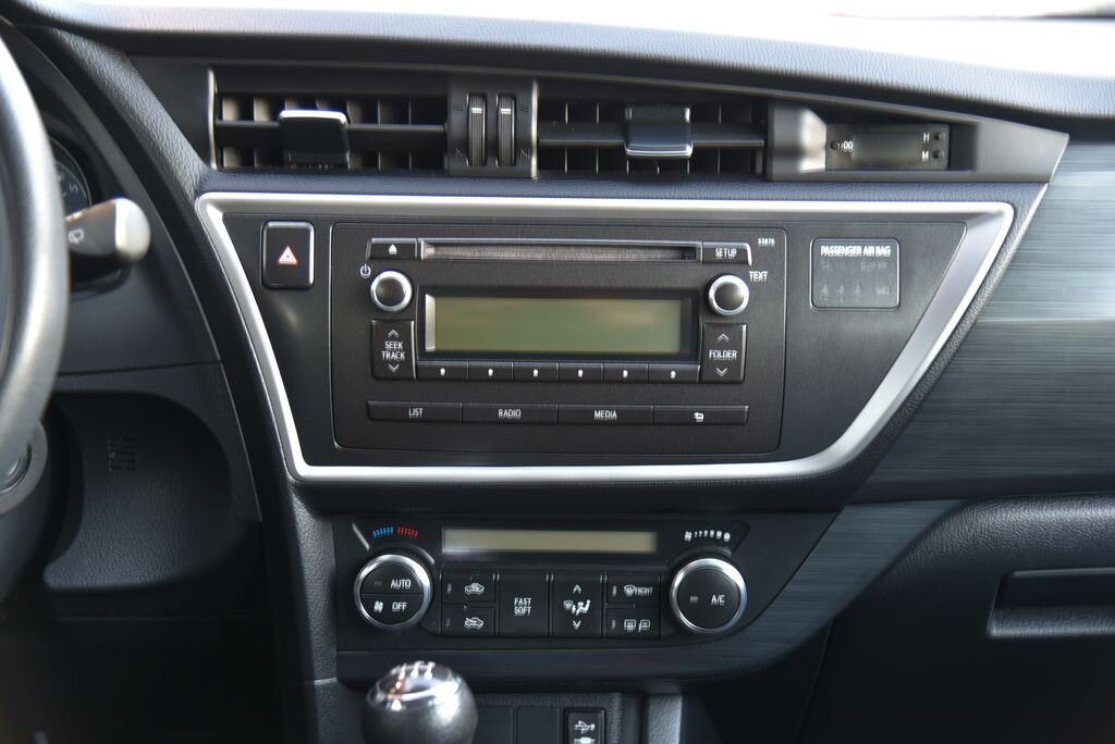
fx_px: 1797
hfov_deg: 34.5
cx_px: 558
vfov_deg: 23.4
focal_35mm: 58
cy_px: 372
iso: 500
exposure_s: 1/3
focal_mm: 58
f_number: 4
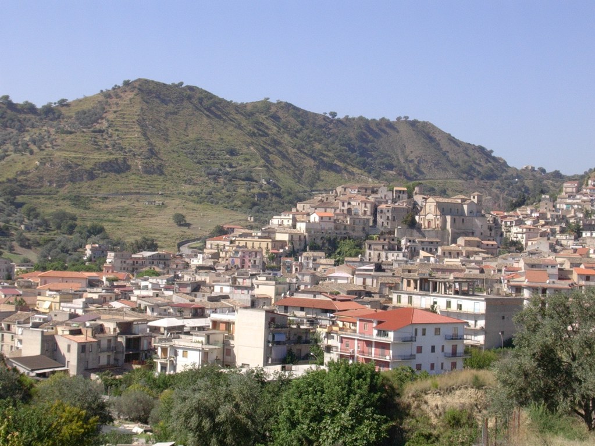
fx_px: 1083
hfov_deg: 30.7
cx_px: 298
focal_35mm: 63
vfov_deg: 23.3
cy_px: 223
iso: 70
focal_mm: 9.6
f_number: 7
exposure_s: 1/242
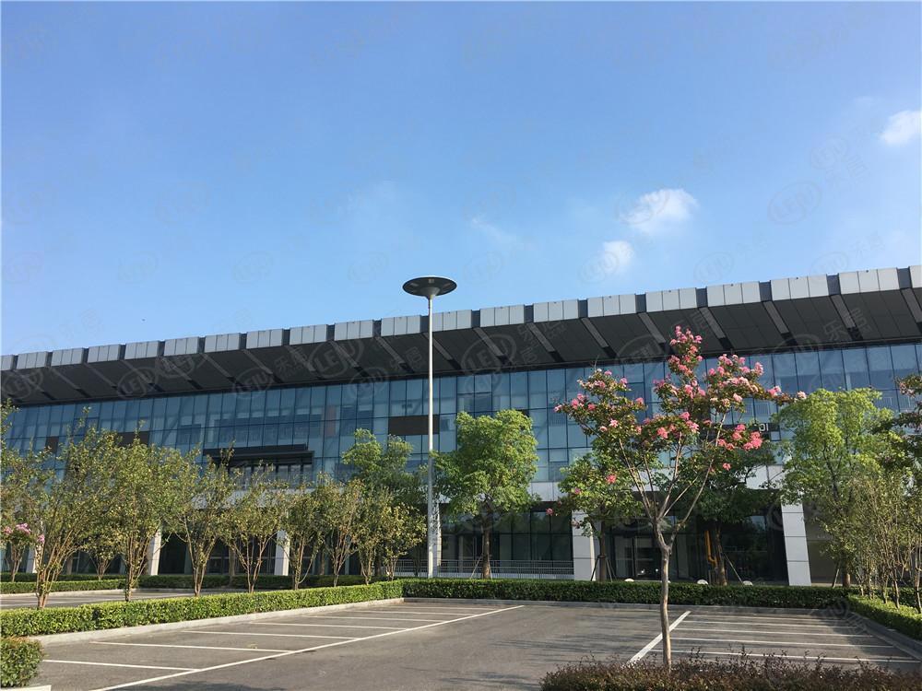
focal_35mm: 29
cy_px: 346
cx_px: 461
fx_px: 772
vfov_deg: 48.2
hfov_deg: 61.7
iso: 25
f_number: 2.2
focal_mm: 4.15
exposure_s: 1/905
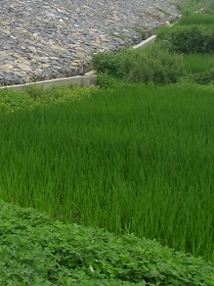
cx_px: -137
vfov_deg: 22.9
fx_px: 701
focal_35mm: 85
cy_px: 82
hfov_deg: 15.5
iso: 80
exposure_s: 1/133
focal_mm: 5.6
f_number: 3.3
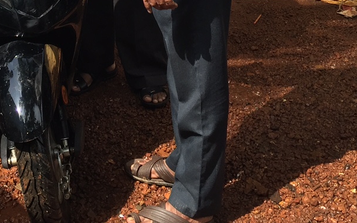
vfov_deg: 14.6
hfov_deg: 24.4
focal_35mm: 83
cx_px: 55
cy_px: -115
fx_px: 808
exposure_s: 1/942
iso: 32
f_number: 2.2
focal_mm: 4.15
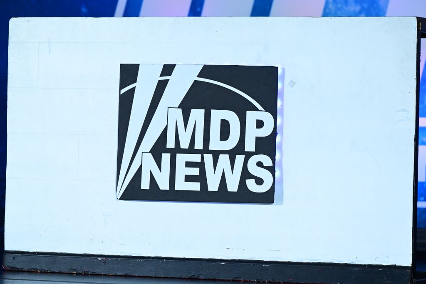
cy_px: 142
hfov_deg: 10.3
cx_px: 213
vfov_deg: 6.9
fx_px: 2367
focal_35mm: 200
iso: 3200
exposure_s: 1/500
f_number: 4.5
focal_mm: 200
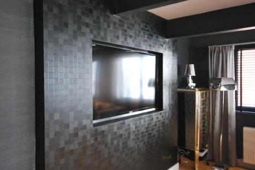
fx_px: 212
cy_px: 85
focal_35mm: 30
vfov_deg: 43.6
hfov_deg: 61.9
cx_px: 128
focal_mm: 20
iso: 1600
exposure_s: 1/10
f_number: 5.6
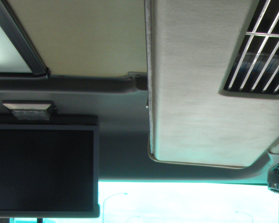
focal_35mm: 86
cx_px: 248
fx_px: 710
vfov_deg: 17.3
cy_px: 237
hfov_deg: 21.7
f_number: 3.5
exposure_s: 1/160
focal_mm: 6.7
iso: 80
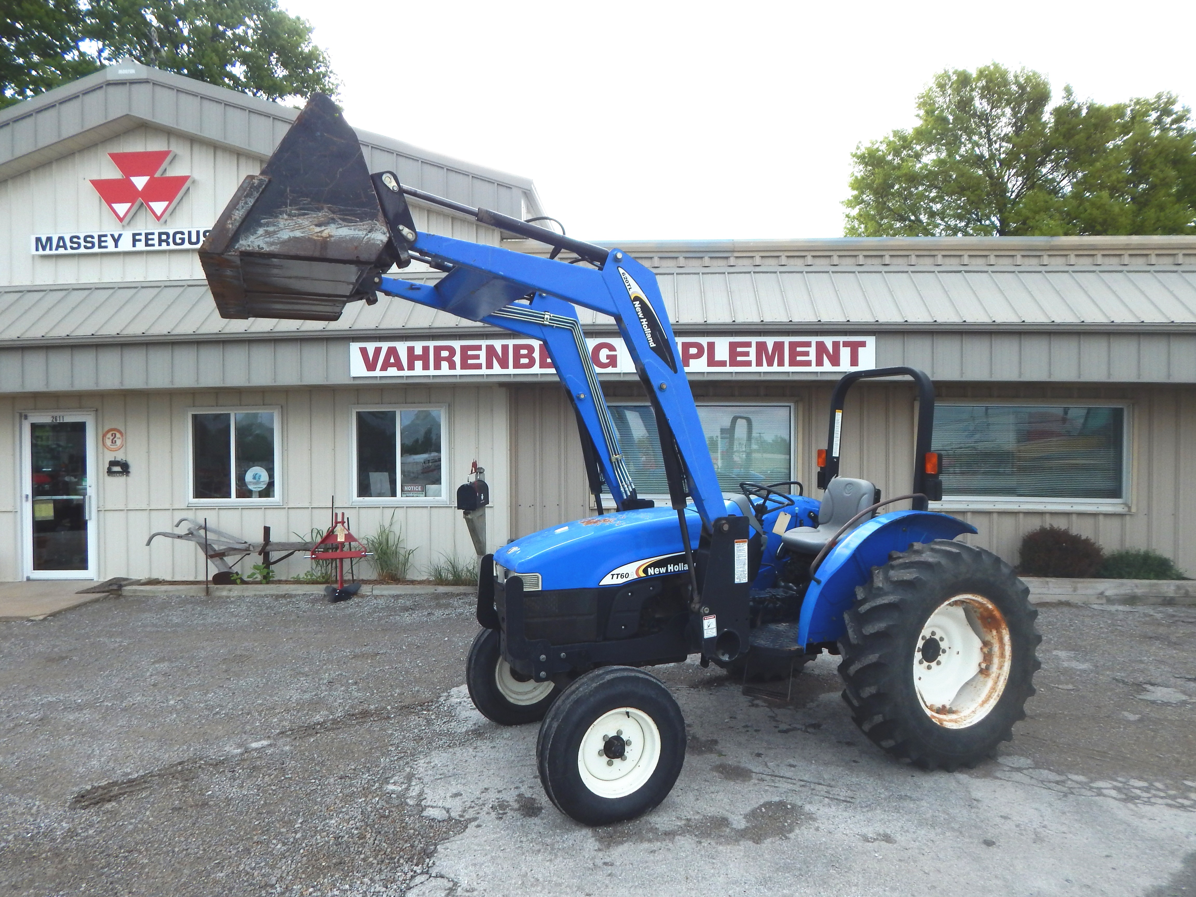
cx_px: 598
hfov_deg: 76.4
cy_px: 448
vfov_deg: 61.1
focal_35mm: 22
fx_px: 760
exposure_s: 1/1250
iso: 125
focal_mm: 4
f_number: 3
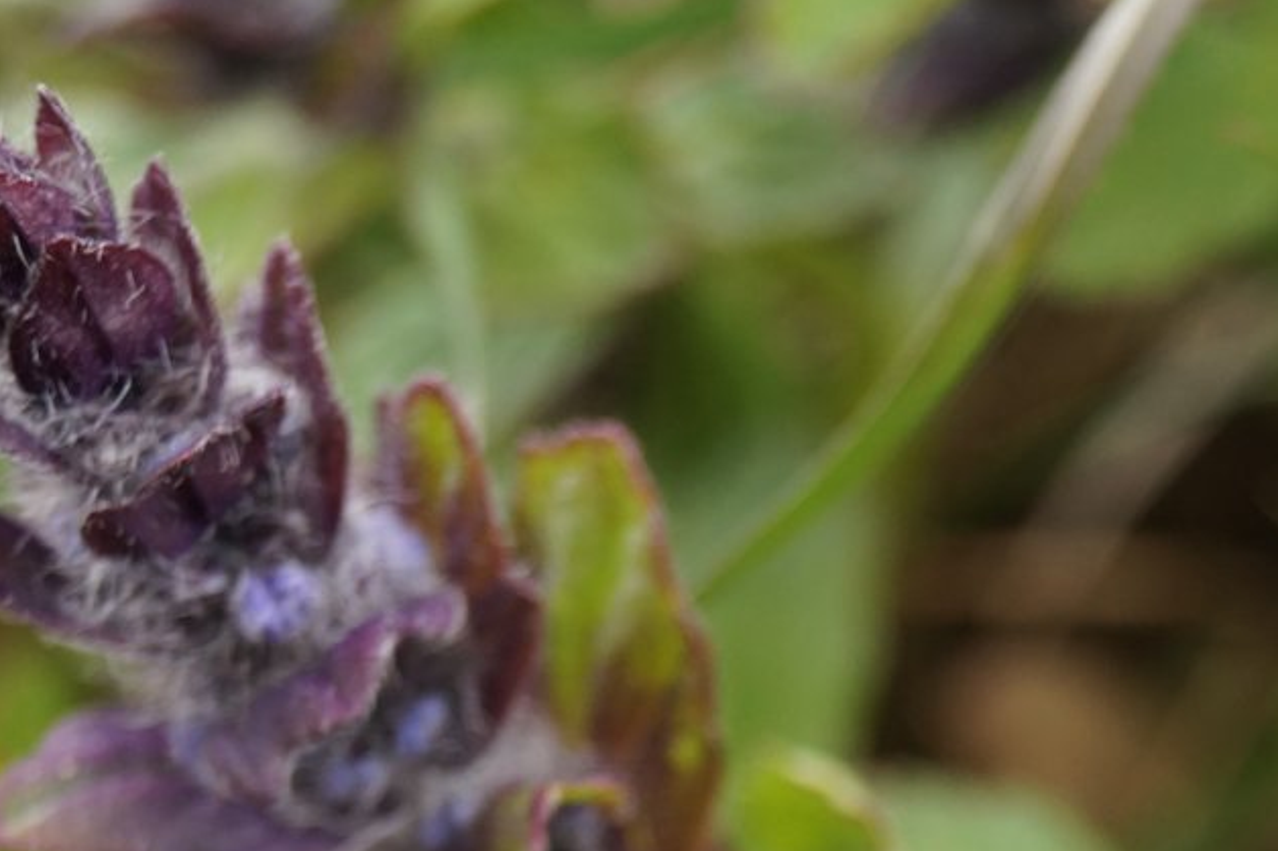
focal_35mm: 210
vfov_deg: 6.5
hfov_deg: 9.7
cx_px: 1233
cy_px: 1076
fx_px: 7461
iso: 400
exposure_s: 1/40
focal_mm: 55
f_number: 5.6
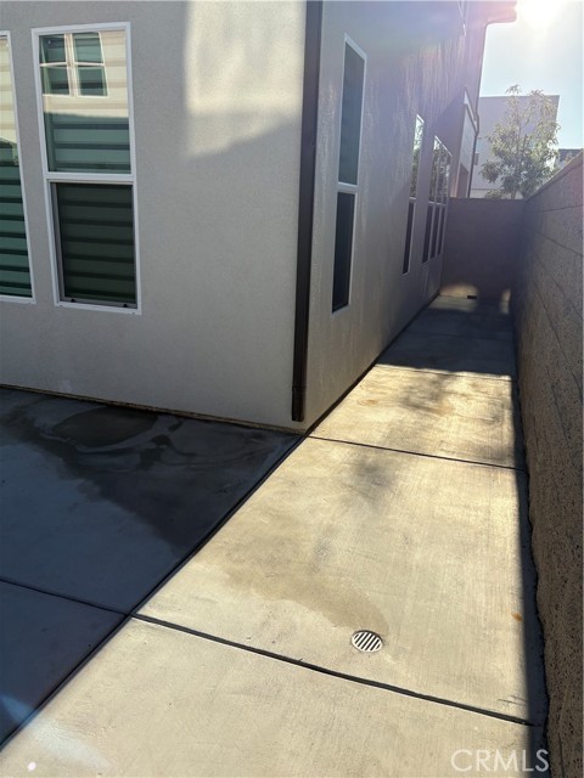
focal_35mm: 26
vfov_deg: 67.3
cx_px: 292
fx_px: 585
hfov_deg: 53.1
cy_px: 389
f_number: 1.6
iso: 50
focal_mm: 5.96
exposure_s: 1/2985
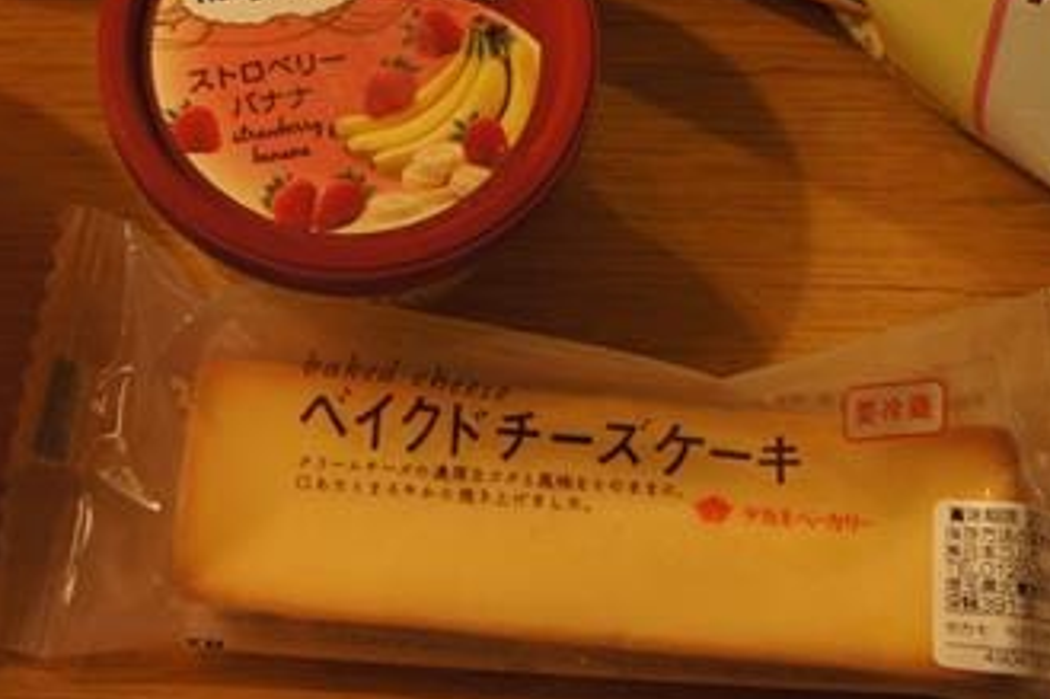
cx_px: 274
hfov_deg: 22.4
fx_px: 2624
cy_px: -67
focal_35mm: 90
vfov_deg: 14.8
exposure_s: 1/40
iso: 500
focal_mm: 25
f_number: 4
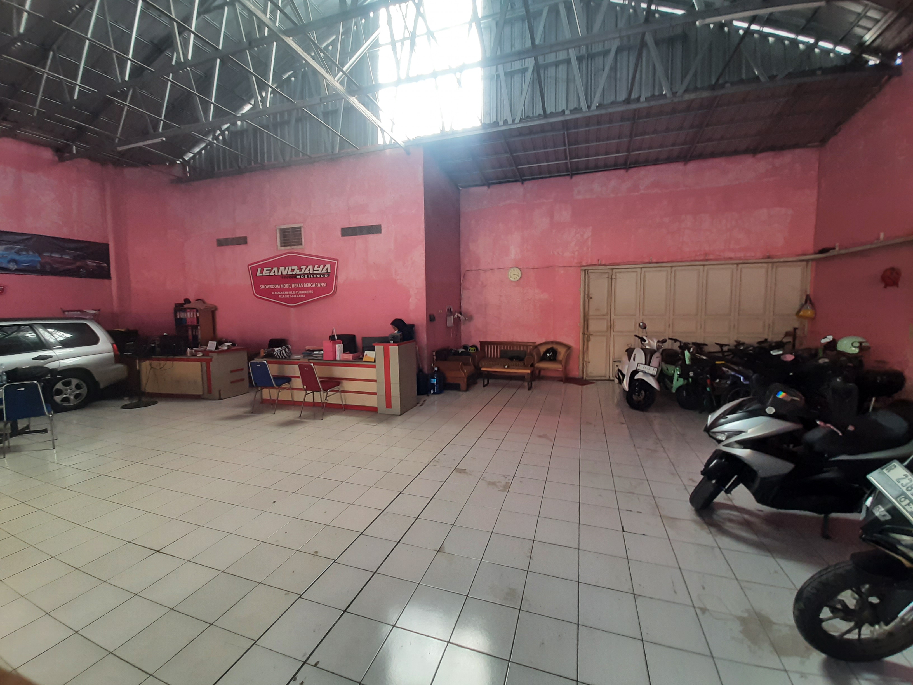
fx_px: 343
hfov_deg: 106.2
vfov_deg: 89.9
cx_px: 456
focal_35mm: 13
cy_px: 342
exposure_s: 1/50
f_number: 2.2
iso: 64
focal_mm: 1.42
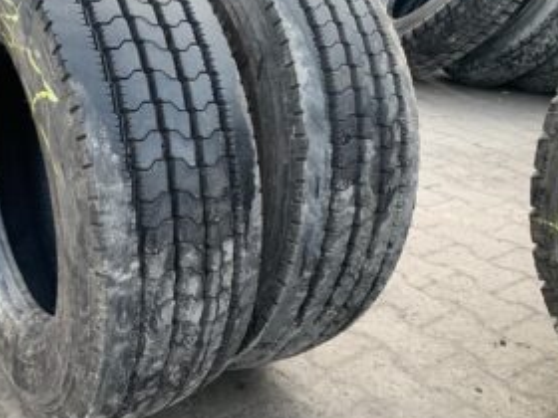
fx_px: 645
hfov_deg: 45.9
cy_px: 196
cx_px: 177
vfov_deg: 35.9
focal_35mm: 40
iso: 100
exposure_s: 1/93
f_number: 1.8
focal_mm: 4.25
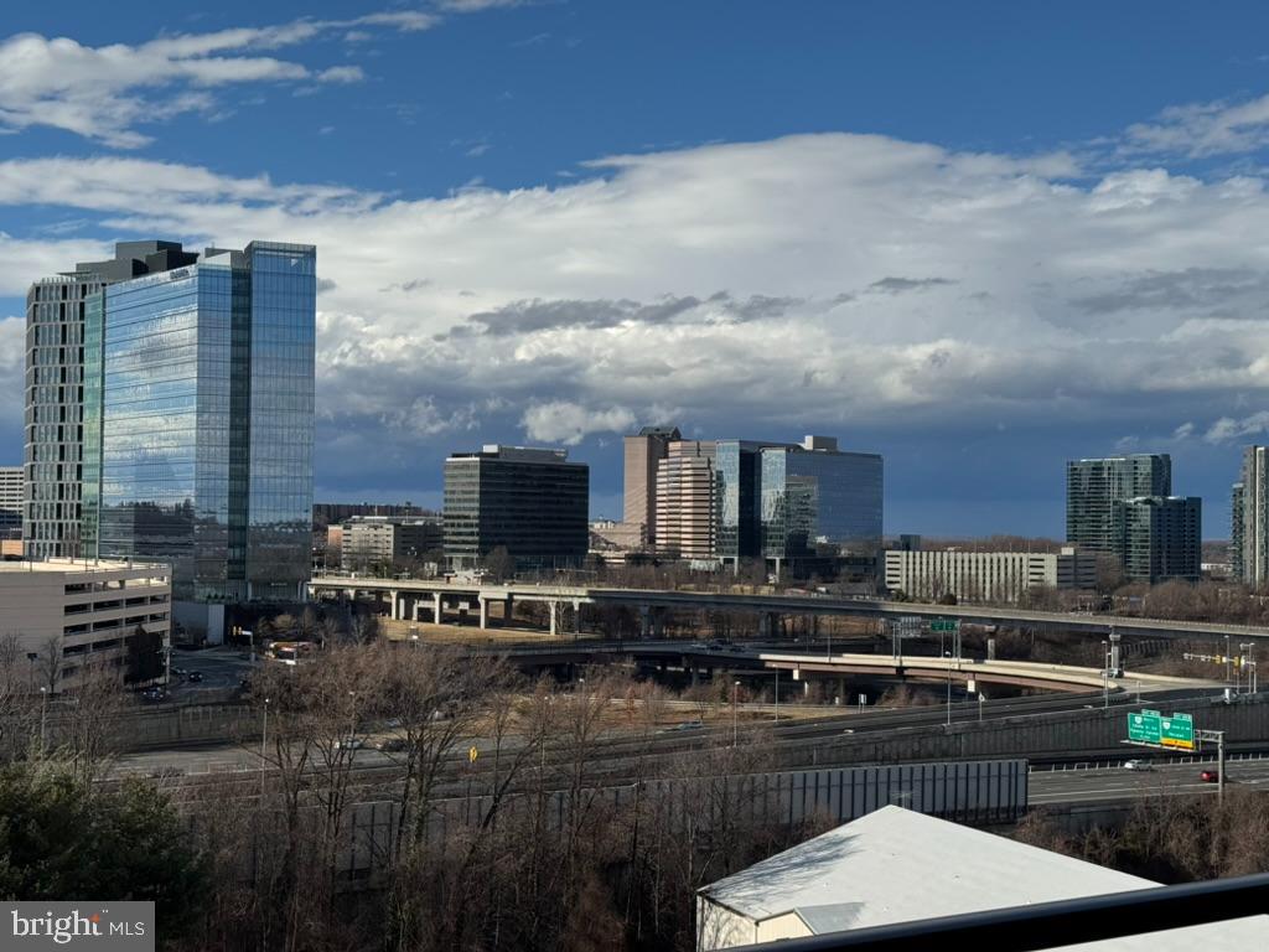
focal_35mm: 48
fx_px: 1760
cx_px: 634
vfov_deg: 30.3
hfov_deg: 39.7
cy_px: 476
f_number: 1.78
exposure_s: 1/7937
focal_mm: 6.76
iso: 64
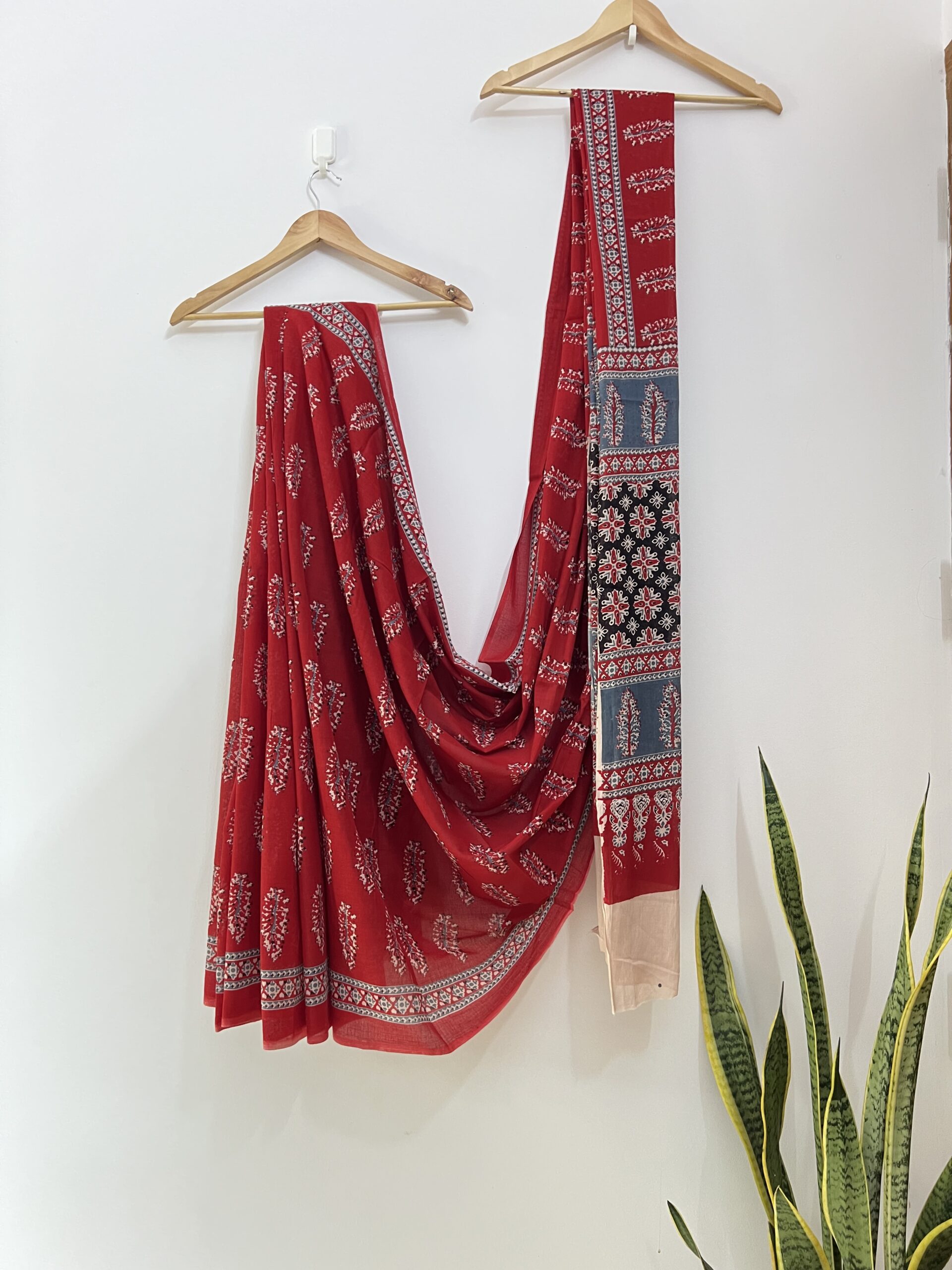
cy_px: 635
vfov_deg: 67.3
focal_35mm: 26
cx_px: 476
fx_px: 953
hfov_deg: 53.1
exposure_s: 1/33
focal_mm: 5.7
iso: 400
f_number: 1.5
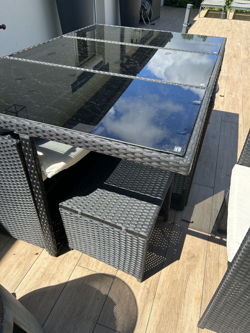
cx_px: 125
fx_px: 250
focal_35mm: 26
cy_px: 166
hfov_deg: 53.1
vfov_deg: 67.3
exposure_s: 1/1751
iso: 50
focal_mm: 5.7
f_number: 1.5
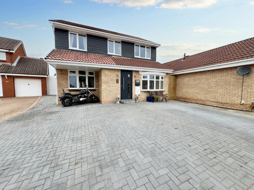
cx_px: 127
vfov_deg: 89.9
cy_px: 95
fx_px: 95
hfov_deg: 106.2
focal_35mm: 13
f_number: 1.8
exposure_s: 1/615
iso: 32
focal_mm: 1.6
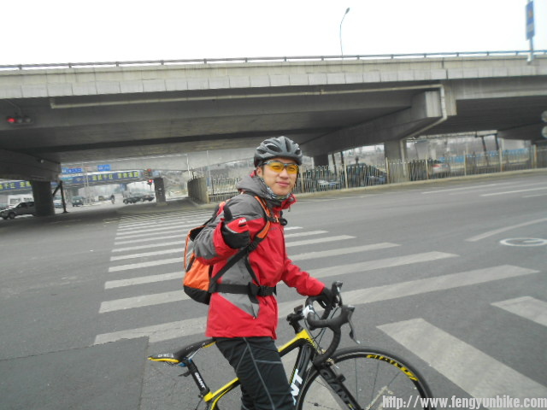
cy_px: 205
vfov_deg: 53.1
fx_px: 411
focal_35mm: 26
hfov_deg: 67.3
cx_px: 274
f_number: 3.2
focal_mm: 4.6
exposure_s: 1/125
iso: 125
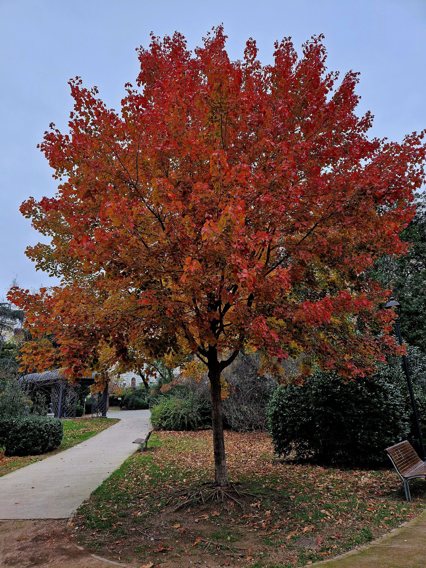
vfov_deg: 73.9
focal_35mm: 23
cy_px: 284
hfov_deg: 58.9
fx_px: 377
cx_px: 213
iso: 50
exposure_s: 1/182
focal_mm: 5.4
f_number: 1.8
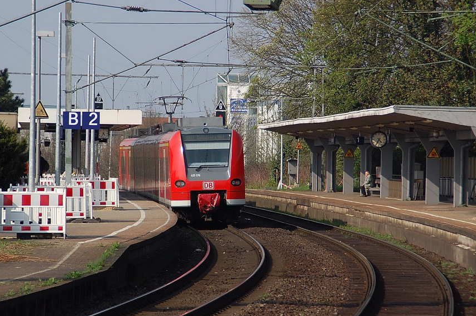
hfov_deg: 7.6
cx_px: 191
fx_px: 3565
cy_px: 158
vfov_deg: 5.1
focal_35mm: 270
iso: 280
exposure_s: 1/1000
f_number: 6.3
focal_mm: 150
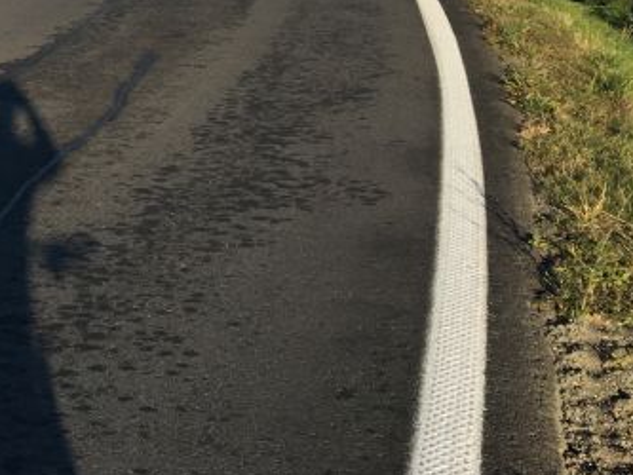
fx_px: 1591
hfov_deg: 20.7
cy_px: -201
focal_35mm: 87
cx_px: -163
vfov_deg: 15.8
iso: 25
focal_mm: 4.15
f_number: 2.2
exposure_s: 1/1012
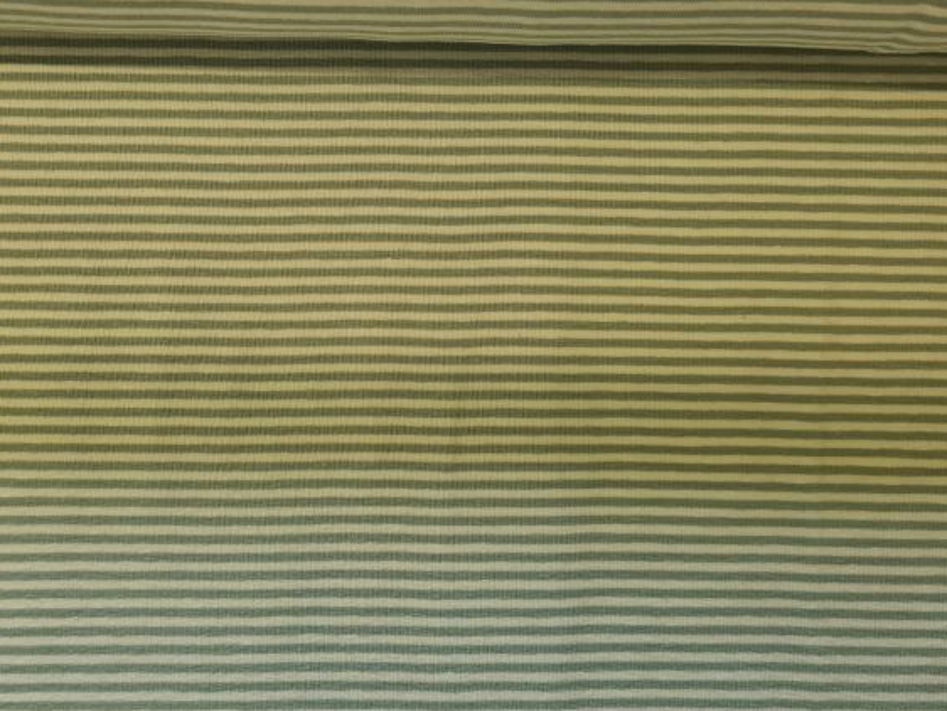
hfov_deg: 49.7
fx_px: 1013
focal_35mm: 37
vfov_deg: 38.5
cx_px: 361
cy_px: 281
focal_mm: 5.4
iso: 50
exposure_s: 1/109
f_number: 1.8
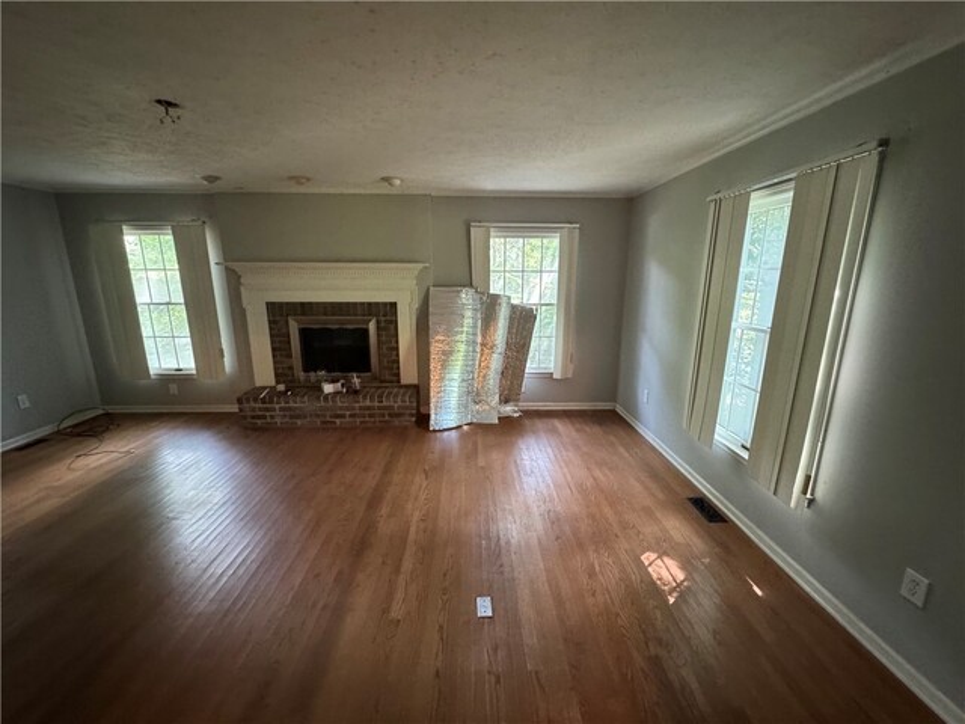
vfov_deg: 85.7
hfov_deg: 102.1
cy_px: 362
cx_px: 482
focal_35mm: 14
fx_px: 390
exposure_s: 1/40
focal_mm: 2.22
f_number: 2.2
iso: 1000
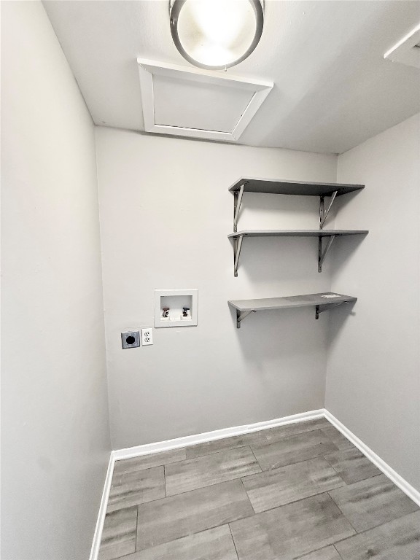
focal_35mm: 14
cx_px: 210
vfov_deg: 102.1
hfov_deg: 85.7
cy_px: 280
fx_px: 226
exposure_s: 1/60
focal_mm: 2.22
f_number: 2.2
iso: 250
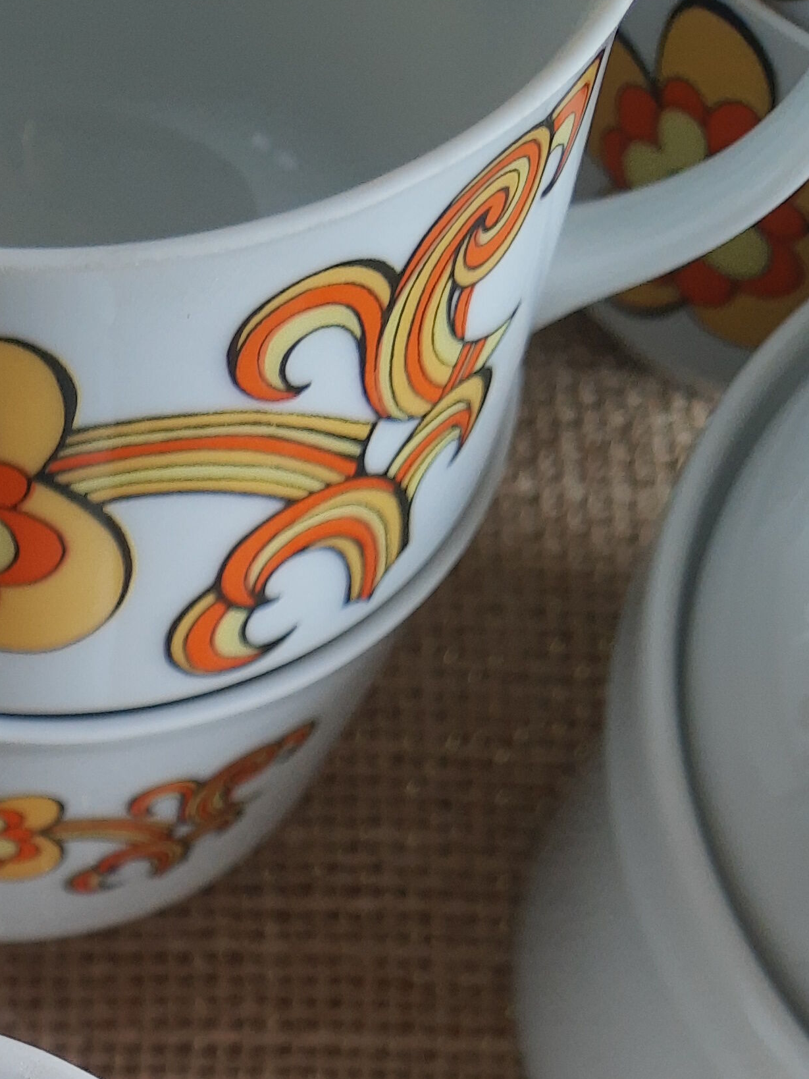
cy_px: 1319
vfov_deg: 26.3
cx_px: -145
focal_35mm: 65
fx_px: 2025
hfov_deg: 21.1
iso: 66
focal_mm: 3.95
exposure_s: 1/60
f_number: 1.8
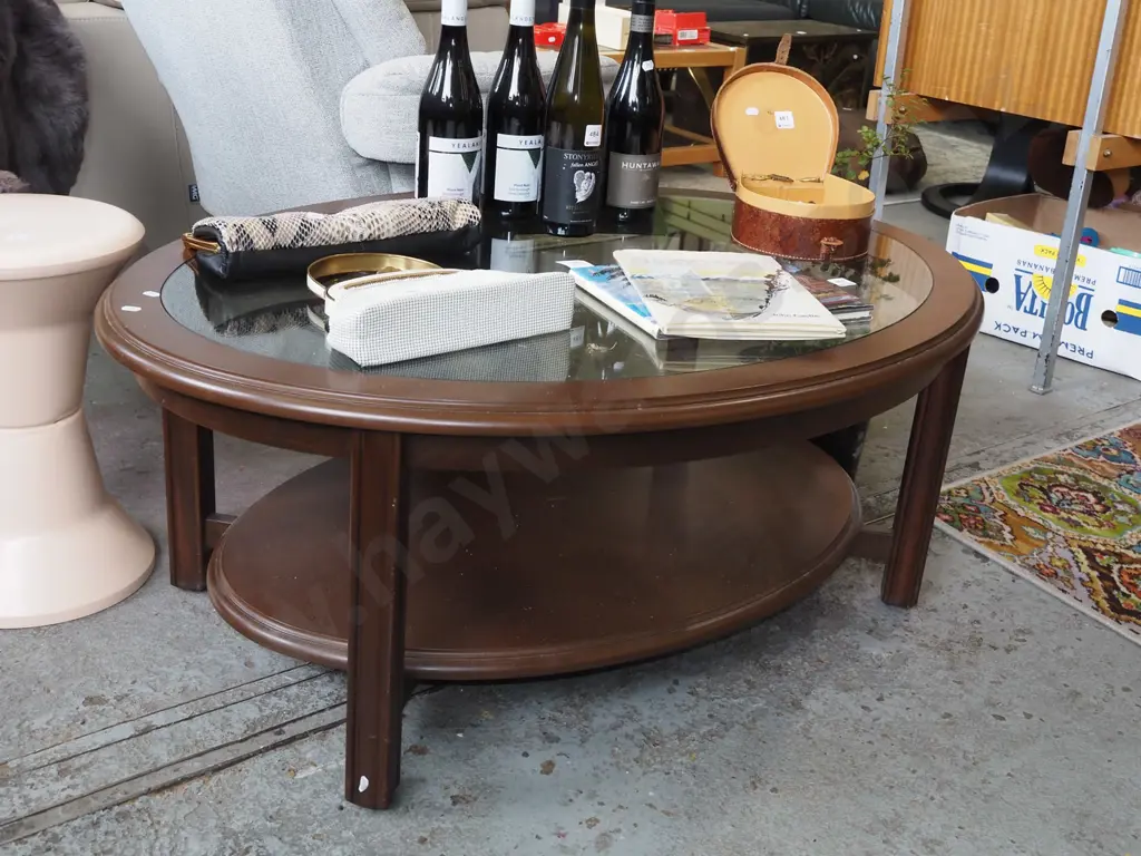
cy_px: 428
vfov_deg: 36.0
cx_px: 570
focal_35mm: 40
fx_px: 1318
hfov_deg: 46.8
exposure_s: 1/160
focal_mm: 20
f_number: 5.6
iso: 1600
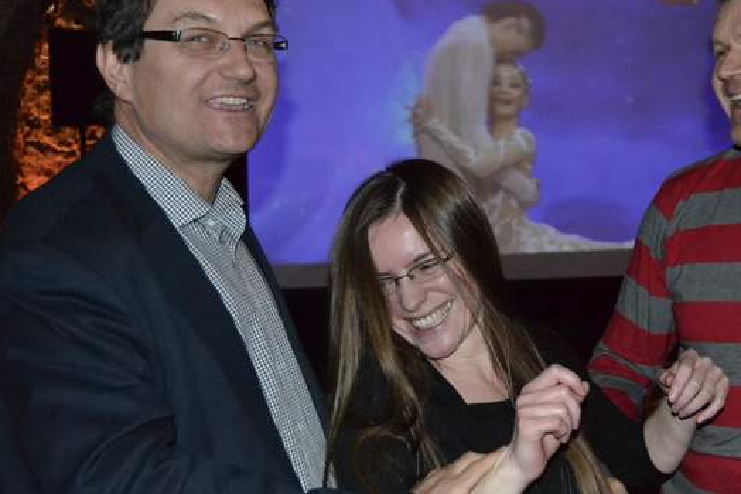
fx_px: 1132
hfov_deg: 35.8
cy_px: 217
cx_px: 515
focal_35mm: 55
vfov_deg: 24.6
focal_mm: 24
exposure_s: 1/60
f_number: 4
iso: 3200
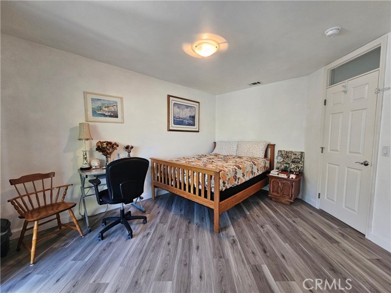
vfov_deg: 89.9
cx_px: 196
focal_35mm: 13
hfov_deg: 106.2
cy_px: 146
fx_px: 147
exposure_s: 1/60
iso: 200
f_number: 2.2
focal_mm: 2.2
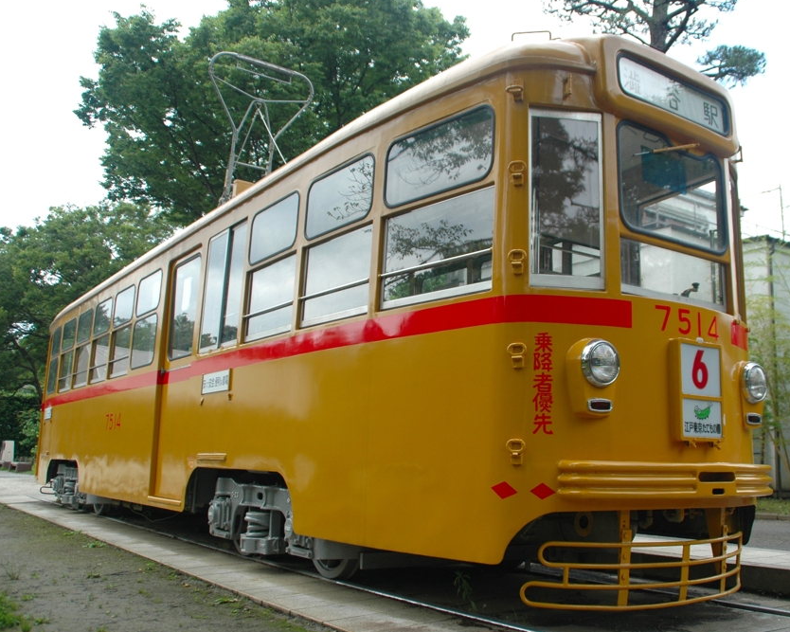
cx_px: 451
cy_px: 316
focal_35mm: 38
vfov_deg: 39.2
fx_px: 888
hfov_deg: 47.8
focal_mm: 22
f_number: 4
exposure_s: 1/640
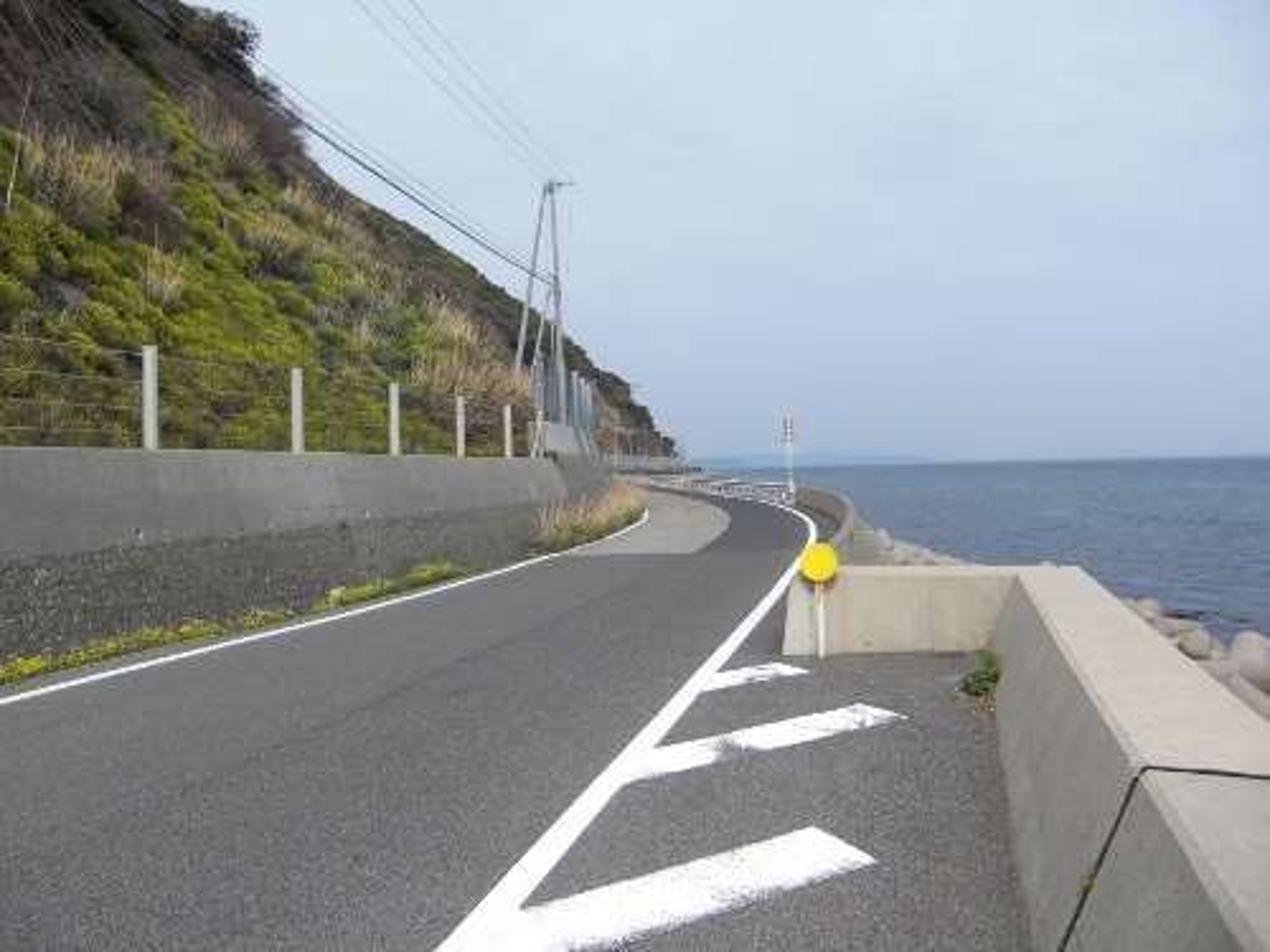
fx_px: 1027
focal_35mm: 28
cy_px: 476
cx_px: 635
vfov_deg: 49.7
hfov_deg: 63.4
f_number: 7
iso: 50
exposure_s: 1/200
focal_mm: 4.9
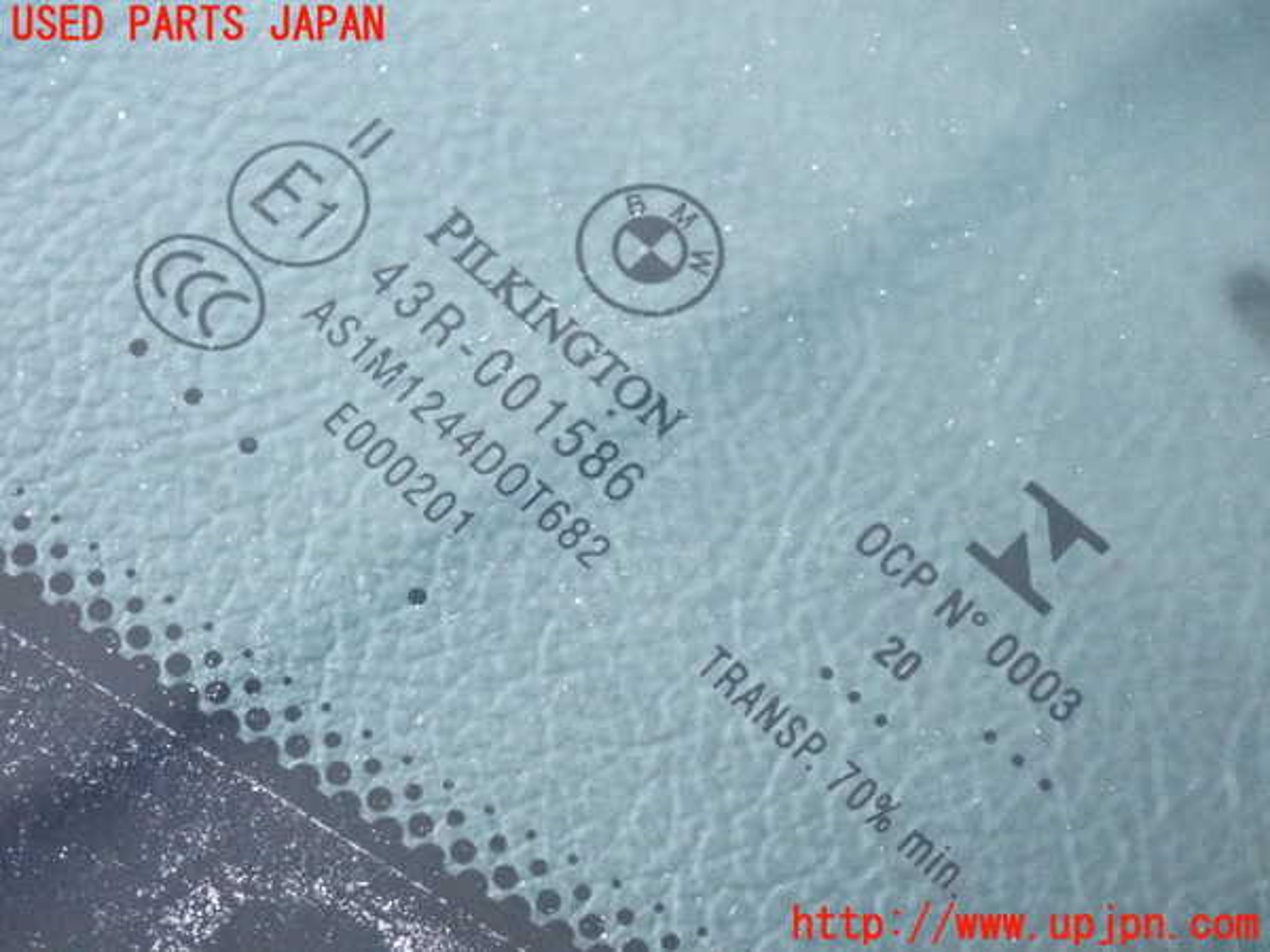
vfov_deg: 16.8
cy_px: 476
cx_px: 635
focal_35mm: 88
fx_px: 3229
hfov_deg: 22.3
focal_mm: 15.66
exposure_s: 1/125
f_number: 4.5
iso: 3200
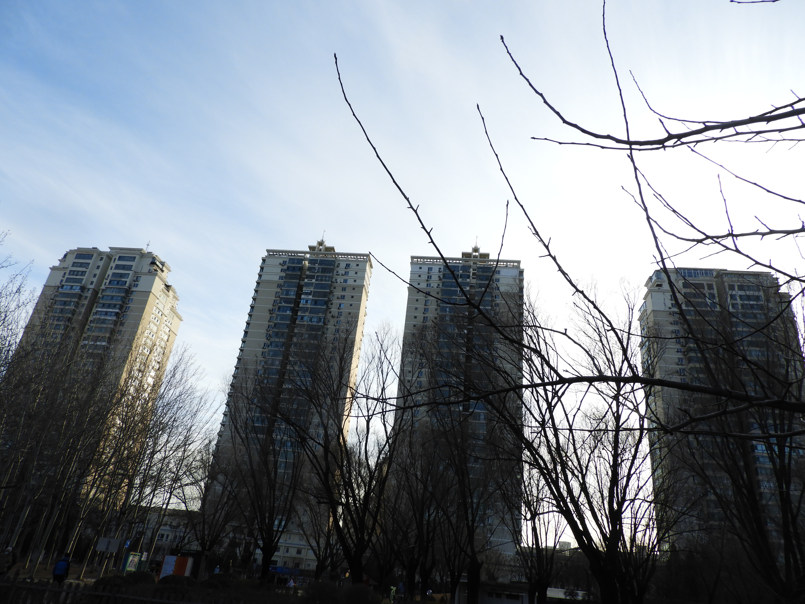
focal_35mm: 24
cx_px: 402
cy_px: 302
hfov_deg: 71.6
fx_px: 558
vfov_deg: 56.8
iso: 100
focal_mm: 4.3
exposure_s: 1/800
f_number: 3.3
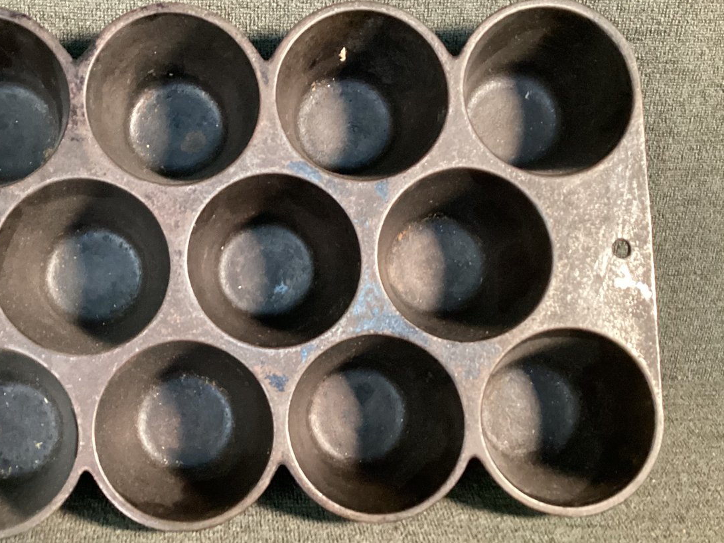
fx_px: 899
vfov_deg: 33.6
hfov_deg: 43.2
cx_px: 239
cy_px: 299
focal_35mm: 43
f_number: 2.4
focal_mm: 3.3
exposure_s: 1/30
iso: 500
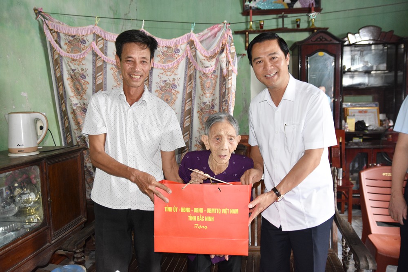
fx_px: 323
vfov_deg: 45.7
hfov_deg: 64.5
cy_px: 136
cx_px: 204
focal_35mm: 28
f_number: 2.8
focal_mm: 19
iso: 1250
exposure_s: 1/60
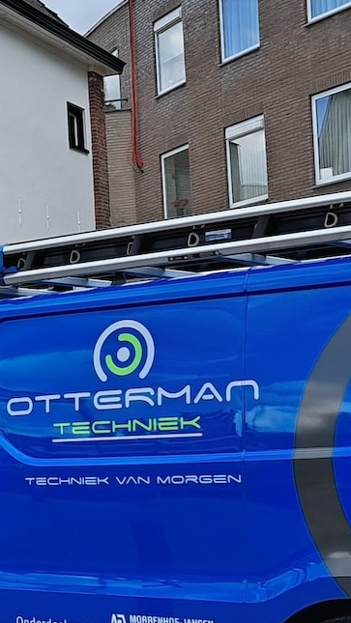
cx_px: -118
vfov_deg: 28.1
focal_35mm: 75
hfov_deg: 15.3
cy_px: 393
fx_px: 1240
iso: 50
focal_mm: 5.23
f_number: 1.8
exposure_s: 1/893
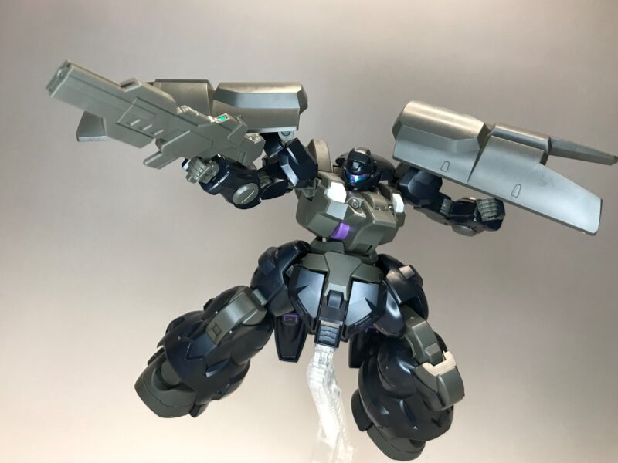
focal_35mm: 28
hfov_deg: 63.4
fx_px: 500
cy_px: 232
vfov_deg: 49.7
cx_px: 309
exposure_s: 1/30
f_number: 1.8
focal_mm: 3.99
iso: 32
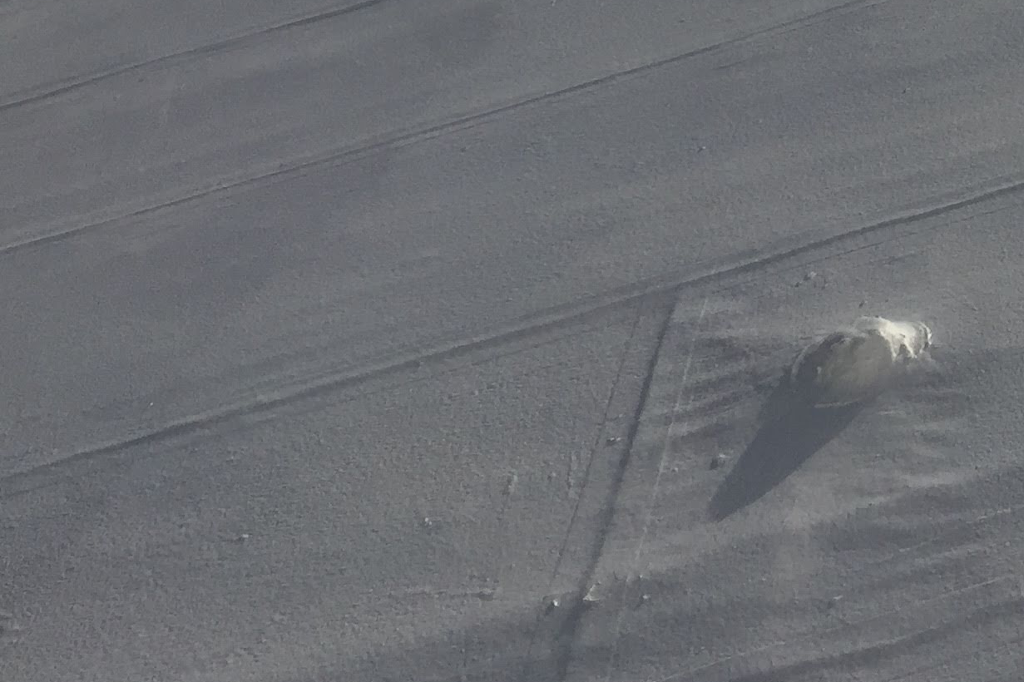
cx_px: 1118
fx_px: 2275
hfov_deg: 23.8
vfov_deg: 16.2
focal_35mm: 80
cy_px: -204
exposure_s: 1/6623
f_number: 2.2
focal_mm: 4.15
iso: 32
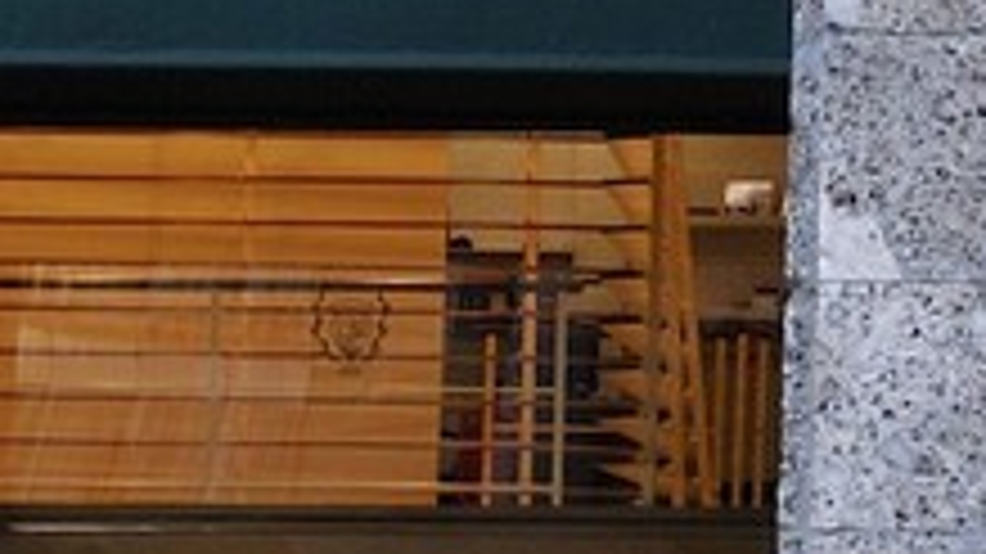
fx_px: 11212
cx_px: 2841
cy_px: -869
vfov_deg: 2.8
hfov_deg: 4.8
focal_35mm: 429
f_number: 6.3
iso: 800
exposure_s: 1/250
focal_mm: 56
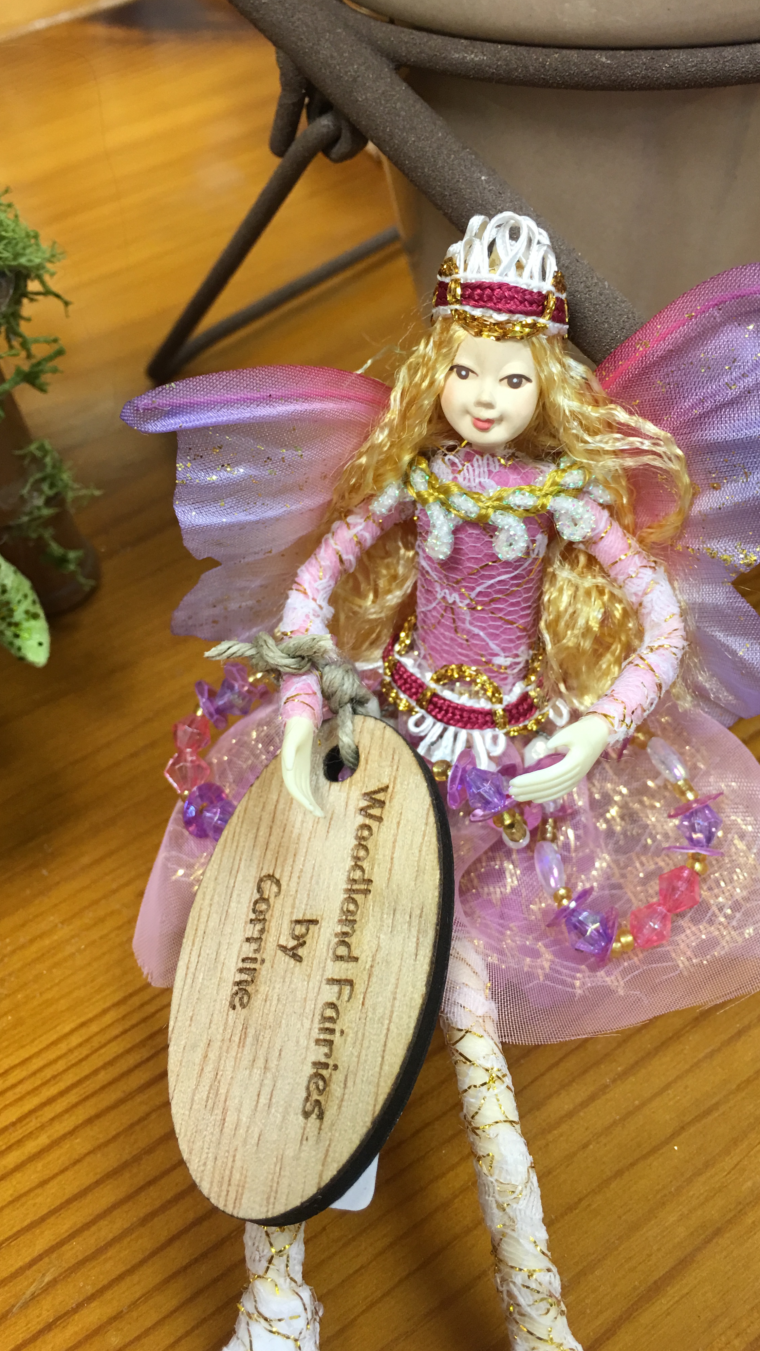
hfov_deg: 36.6
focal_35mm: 32
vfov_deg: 61.0
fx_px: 1147
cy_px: 674
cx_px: 431
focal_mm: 4.15
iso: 50
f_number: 2.2
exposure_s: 1/33
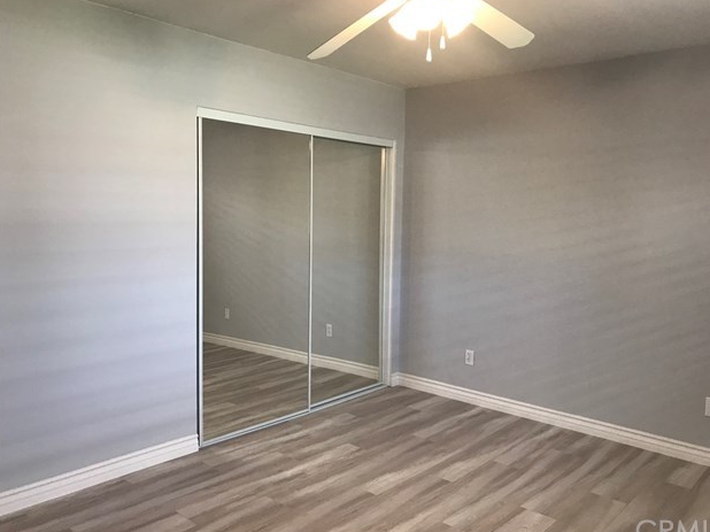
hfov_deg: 61.7
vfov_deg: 48.2
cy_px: 265
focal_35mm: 29
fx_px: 595
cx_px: 361
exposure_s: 1/30
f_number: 1.8
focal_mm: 3.99
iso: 25
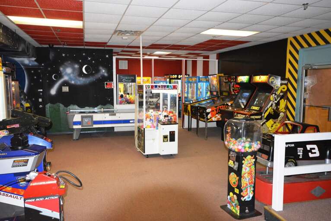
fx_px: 276
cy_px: 110
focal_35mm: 30
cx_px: 166
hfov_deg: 61.9
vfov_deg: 43.7
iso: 3200
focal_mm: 20
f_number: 5.6
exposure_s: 1/60
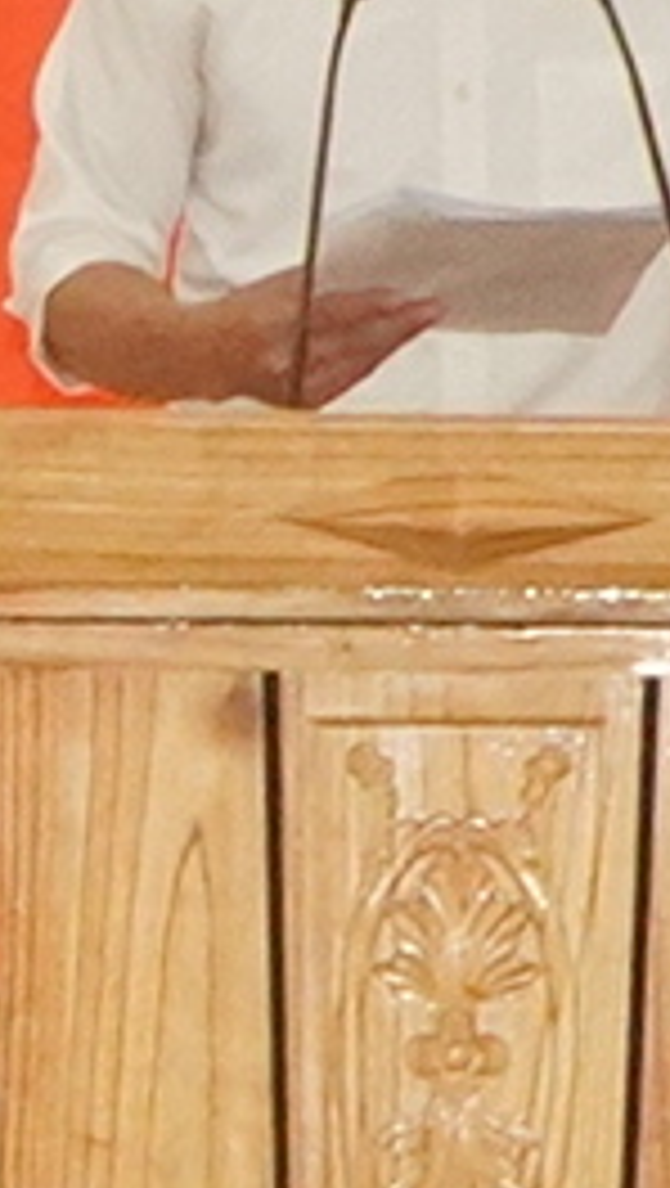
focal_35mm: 518
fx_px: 16317
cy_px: 810
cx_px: -3287
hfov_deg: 2.2
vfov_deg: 4.2
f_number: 8
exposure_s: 1/60
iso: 2500
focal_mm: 29
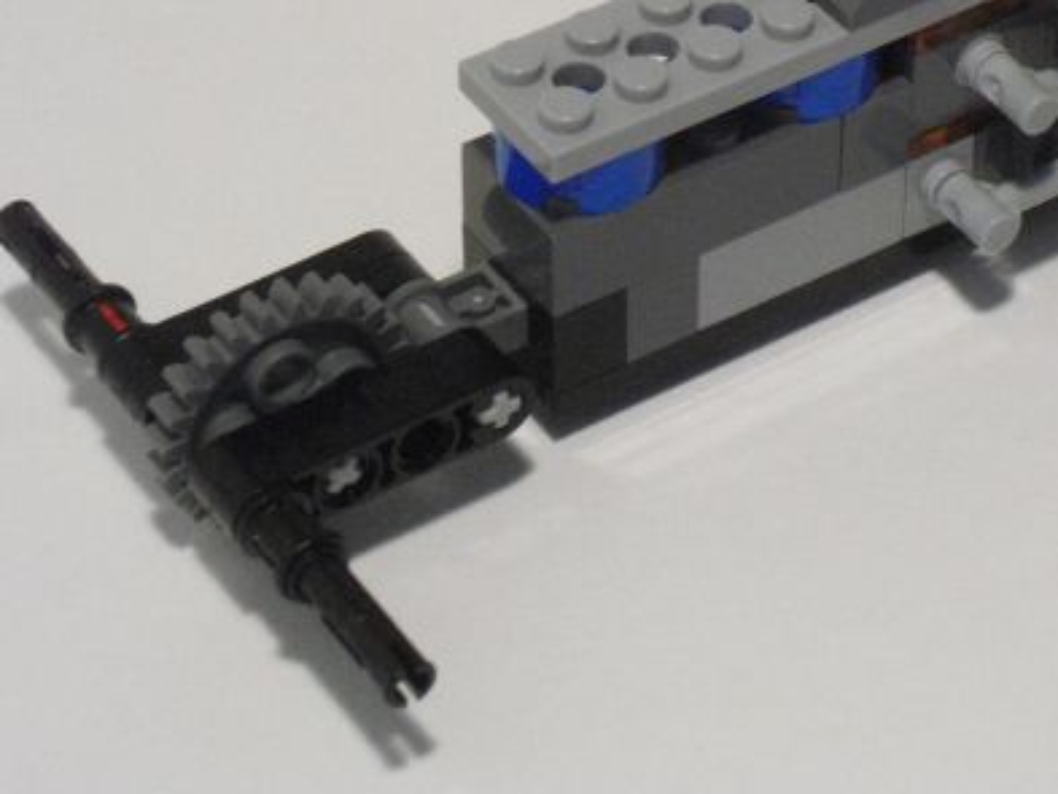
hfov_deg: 13.6
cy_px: 170
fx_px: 4433
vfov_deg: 10.2
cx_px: 775
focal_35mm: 145
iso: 800
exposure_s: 1/60
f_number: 5.1
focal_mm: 15.7
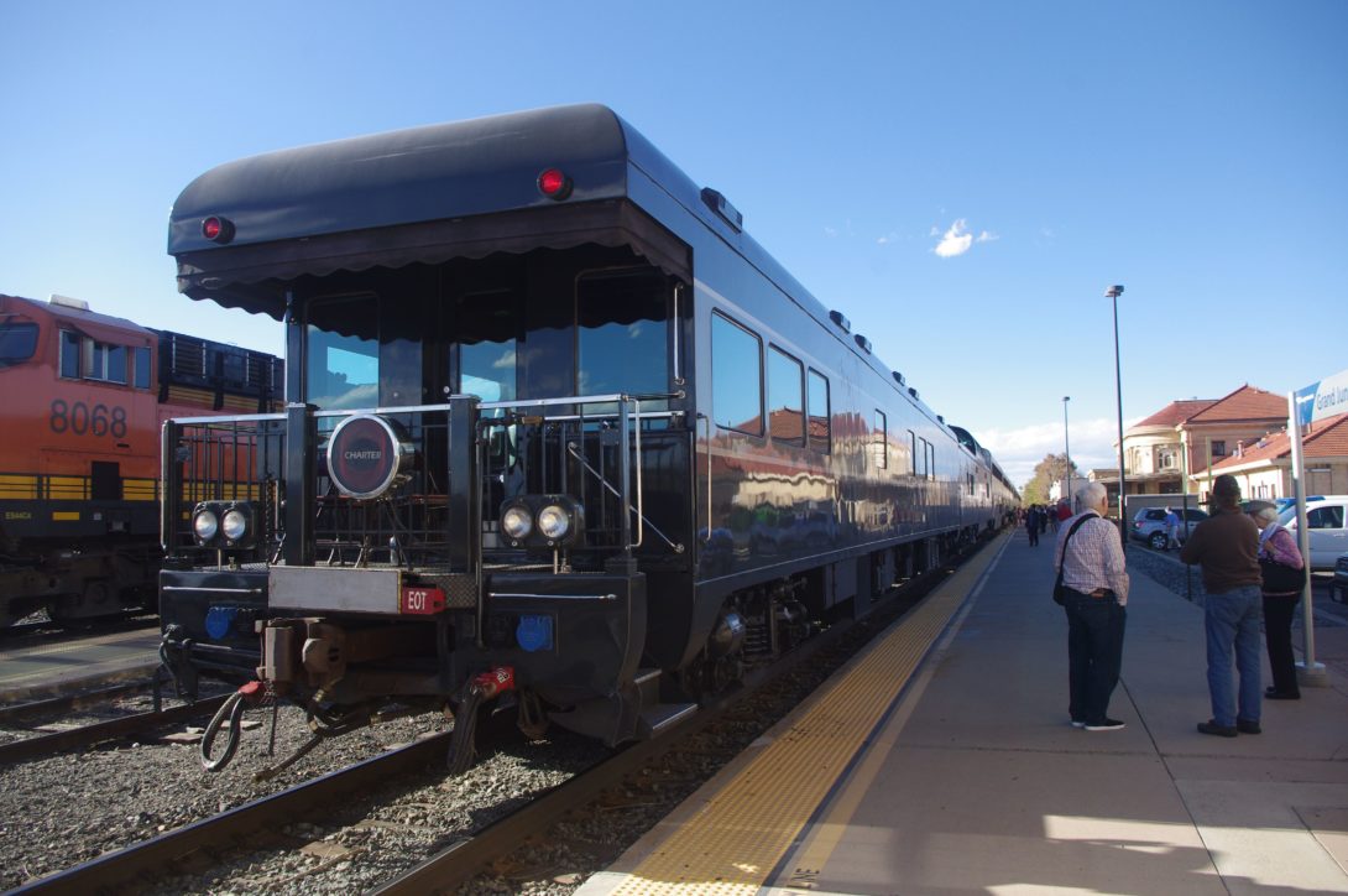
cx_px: 674
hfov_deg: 67.4
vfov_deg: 47.8
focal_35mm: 27
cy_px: 448
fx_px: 1010
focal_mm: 18
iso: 200
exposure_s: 1/250
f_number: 7.1
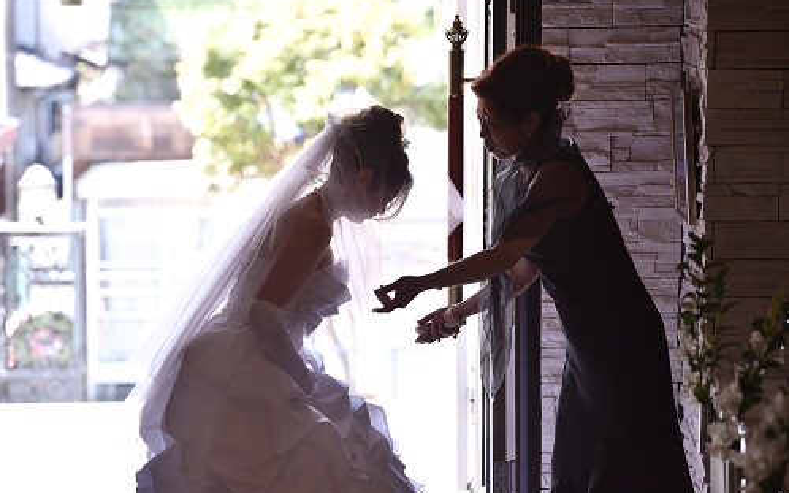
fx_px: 3848
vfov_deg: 7.3
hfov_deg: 11.7
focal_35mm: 179
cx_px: 394
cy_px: 257
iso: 800
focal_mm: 175
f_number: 7.1
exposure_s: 1/500
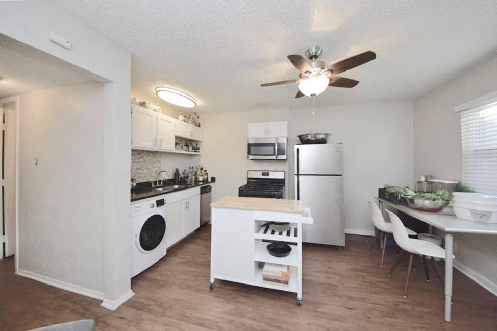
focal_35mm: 12
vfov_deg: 89.9
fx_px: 166
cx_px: 248
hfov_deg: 112.7
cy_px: 166
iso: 500
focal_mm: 8
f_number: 4.5
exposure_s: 1/60
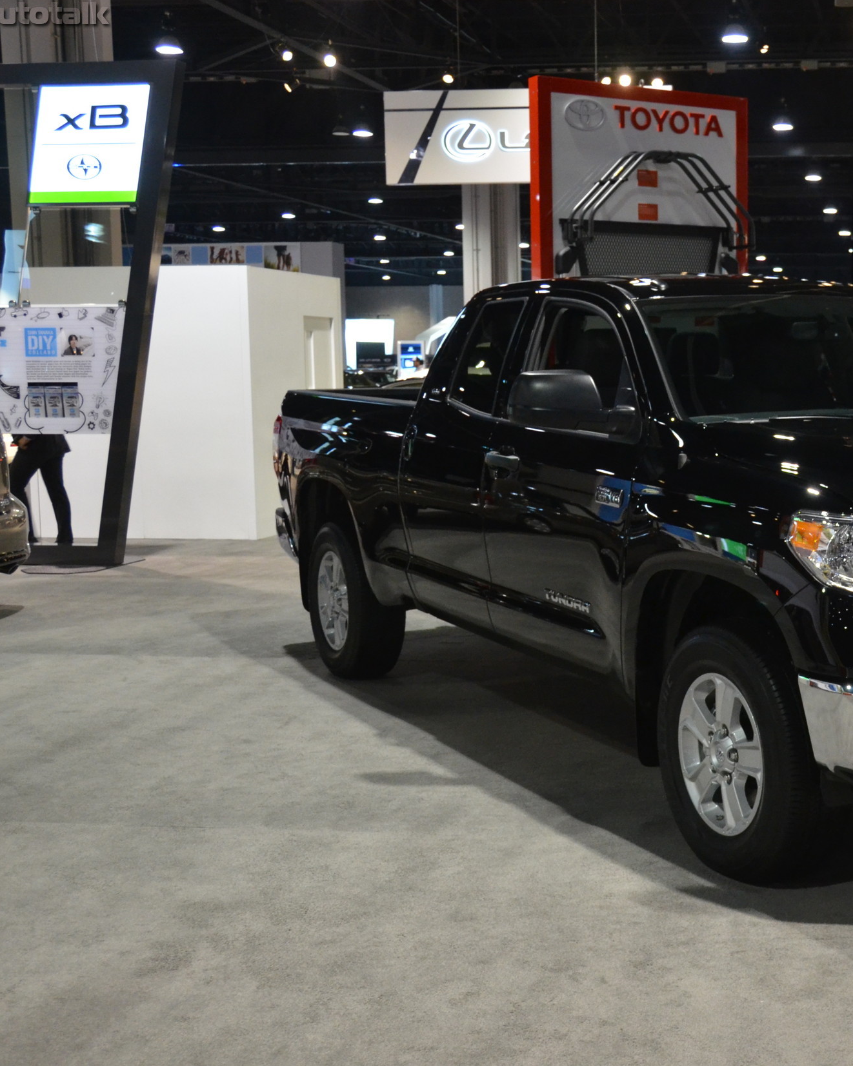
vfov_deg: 36.7
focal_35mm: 51
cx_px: 772
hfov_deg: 28.5
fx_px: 1610
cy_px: 533
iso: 1600
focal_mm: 24
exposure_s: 1/80
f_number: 3.8
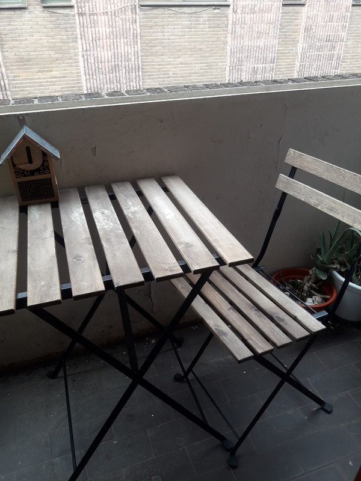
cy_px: 240
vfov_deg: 63.4
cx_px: 180
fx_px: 389
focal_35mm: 28
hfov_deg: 49.7
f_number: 1.9
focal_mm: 3.7
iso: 40
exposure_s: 1/190
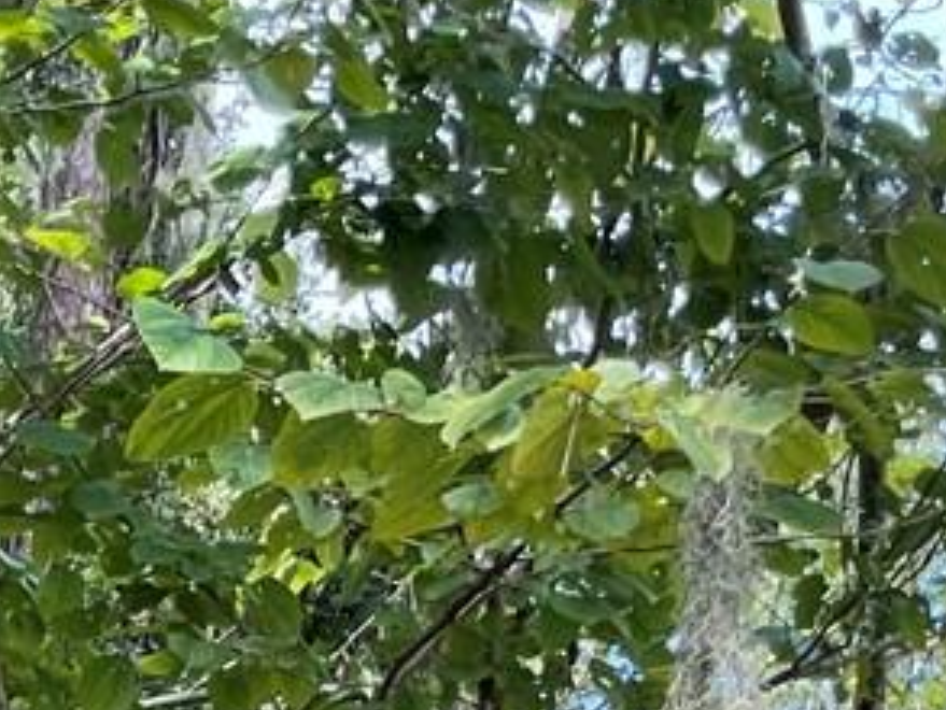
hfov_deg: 12.6
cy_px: 1788
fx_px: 3882
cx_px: -788
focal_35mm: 142
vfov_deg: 9.2
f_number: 1.6
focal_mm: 4.2
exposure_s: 1/450
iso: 32
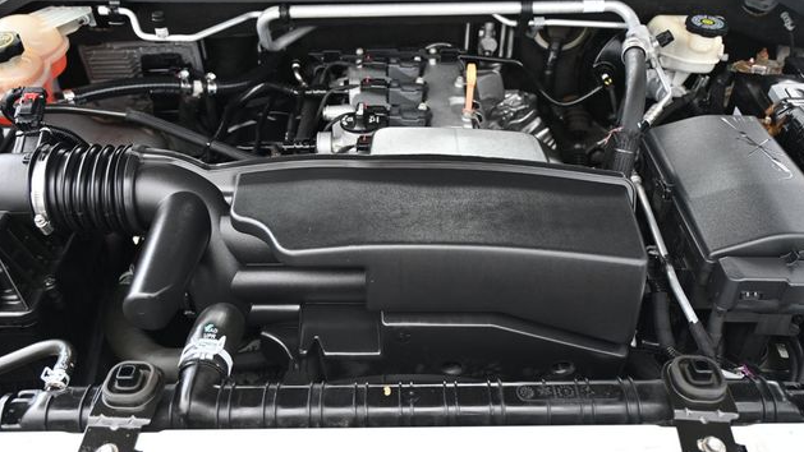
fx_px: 715
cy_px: 197
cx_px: 400
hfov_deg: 58.7
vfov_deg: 35.1
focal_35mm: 34
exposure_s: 1/160
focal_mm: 21
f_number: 4
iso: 400
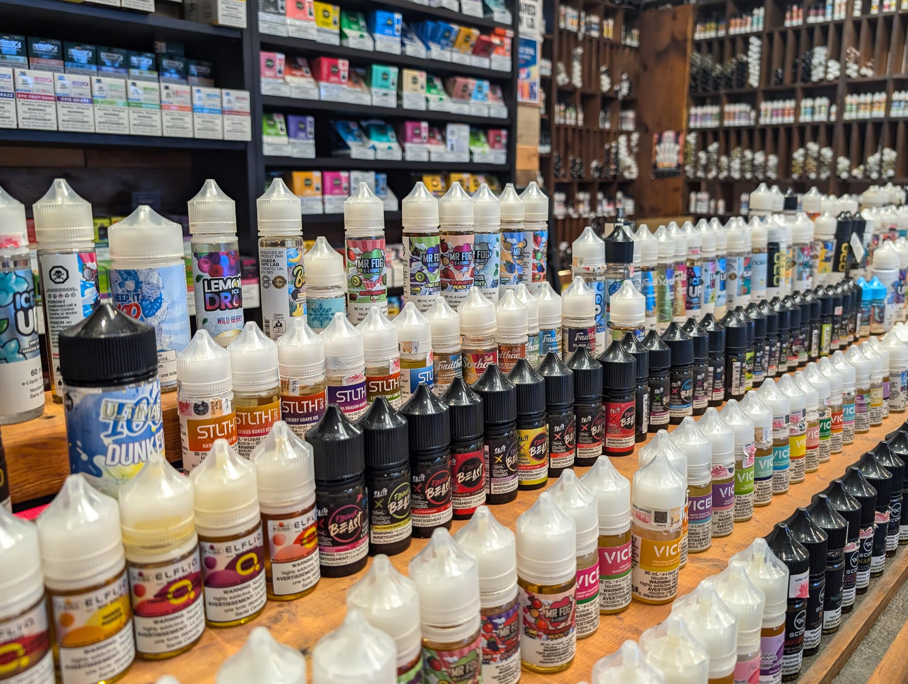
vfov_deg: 56.9
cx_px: 454
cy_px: 342
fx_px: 630
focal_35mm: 24
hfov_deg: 71.5
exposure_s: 1/60
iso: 114
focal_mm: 6.9
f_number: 1.7
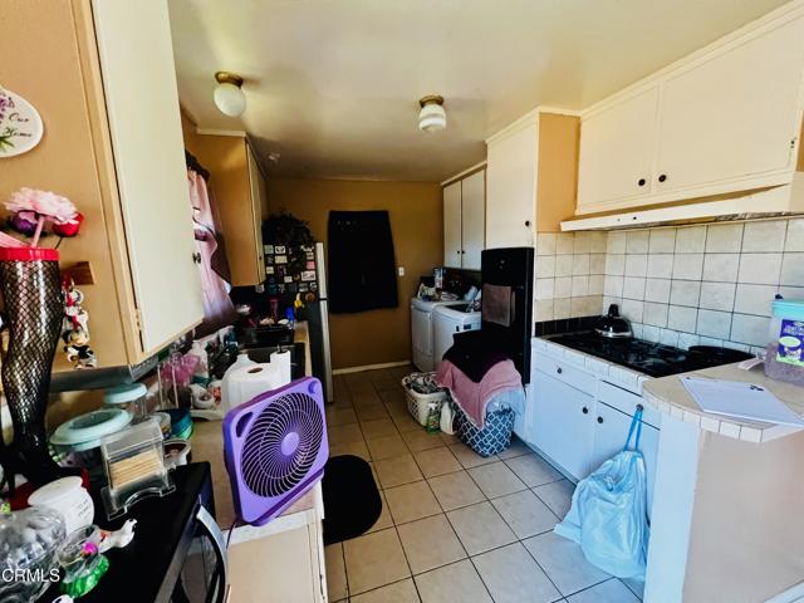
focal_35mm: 13
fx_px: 302
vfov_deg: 89.9
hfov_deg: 106.2
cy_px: 302
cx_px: 402
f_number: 1.8
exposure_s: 1/46
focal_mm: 1.57
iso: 1000
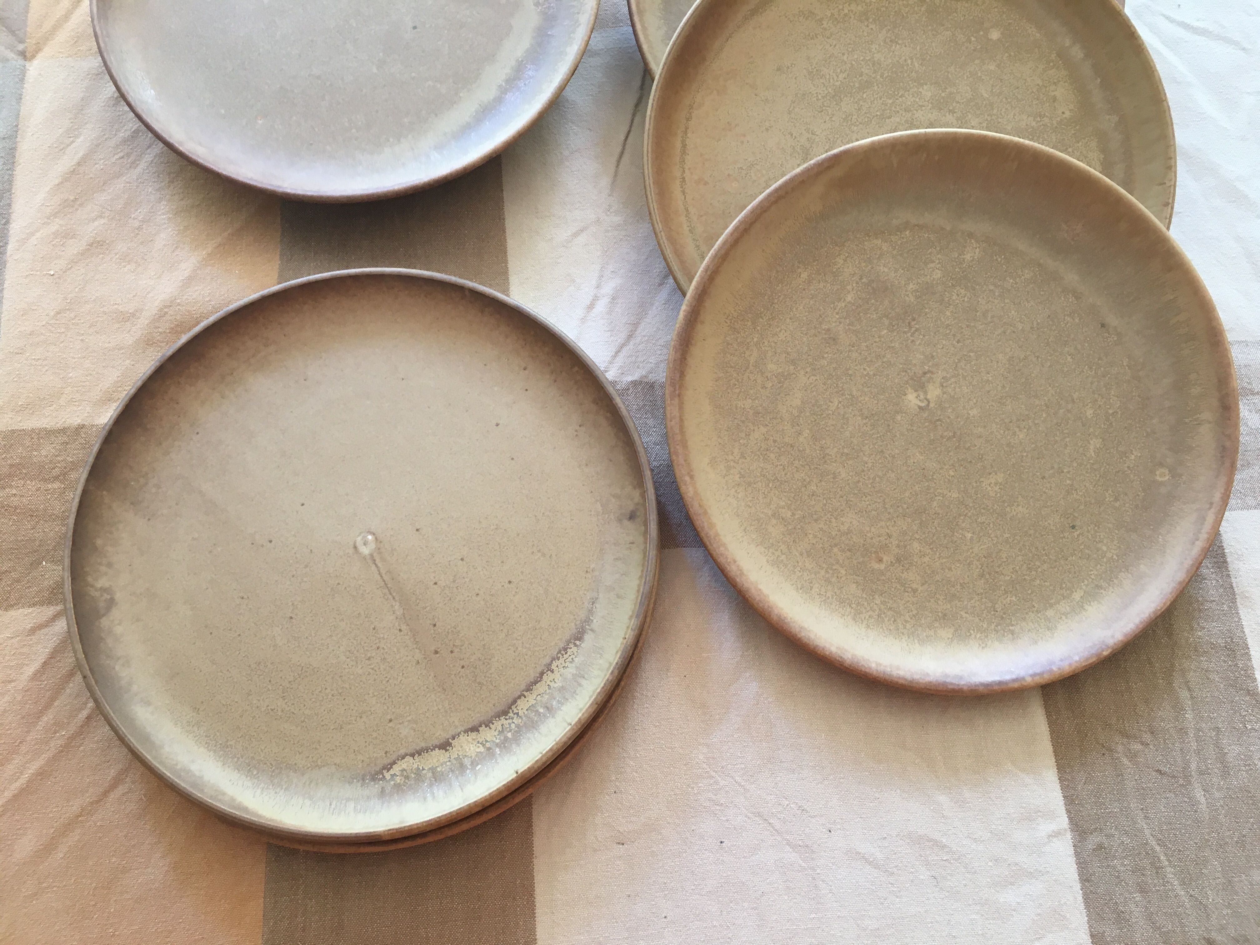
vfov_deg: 48.2
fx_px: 1056
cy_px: 472
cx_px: 630
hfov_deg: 61.7
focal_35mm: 29
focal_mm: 4.15
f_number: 2.2
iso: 80
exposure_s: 1/33
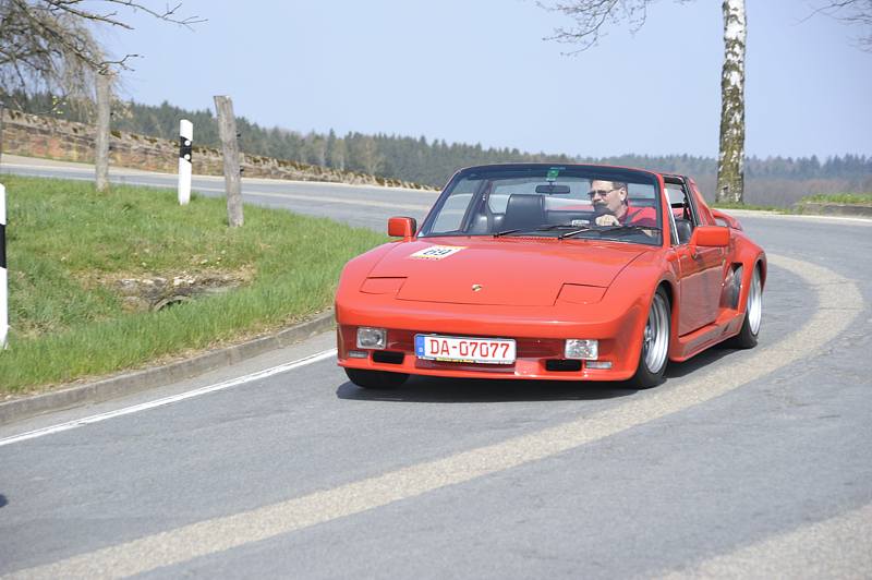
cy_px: 290
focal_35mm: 120
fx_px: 2904
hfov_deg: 17.1
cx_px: 436
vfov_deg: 11.4
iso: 200
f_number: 9
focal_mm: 120
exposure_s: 1/250
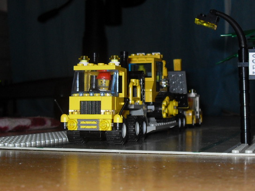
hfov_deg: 50.1
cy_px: 96
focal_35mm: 37
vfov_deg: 38.7
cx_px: 128
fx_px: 273
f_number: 2.8
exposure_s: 1/45
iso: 100
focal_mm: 6.3
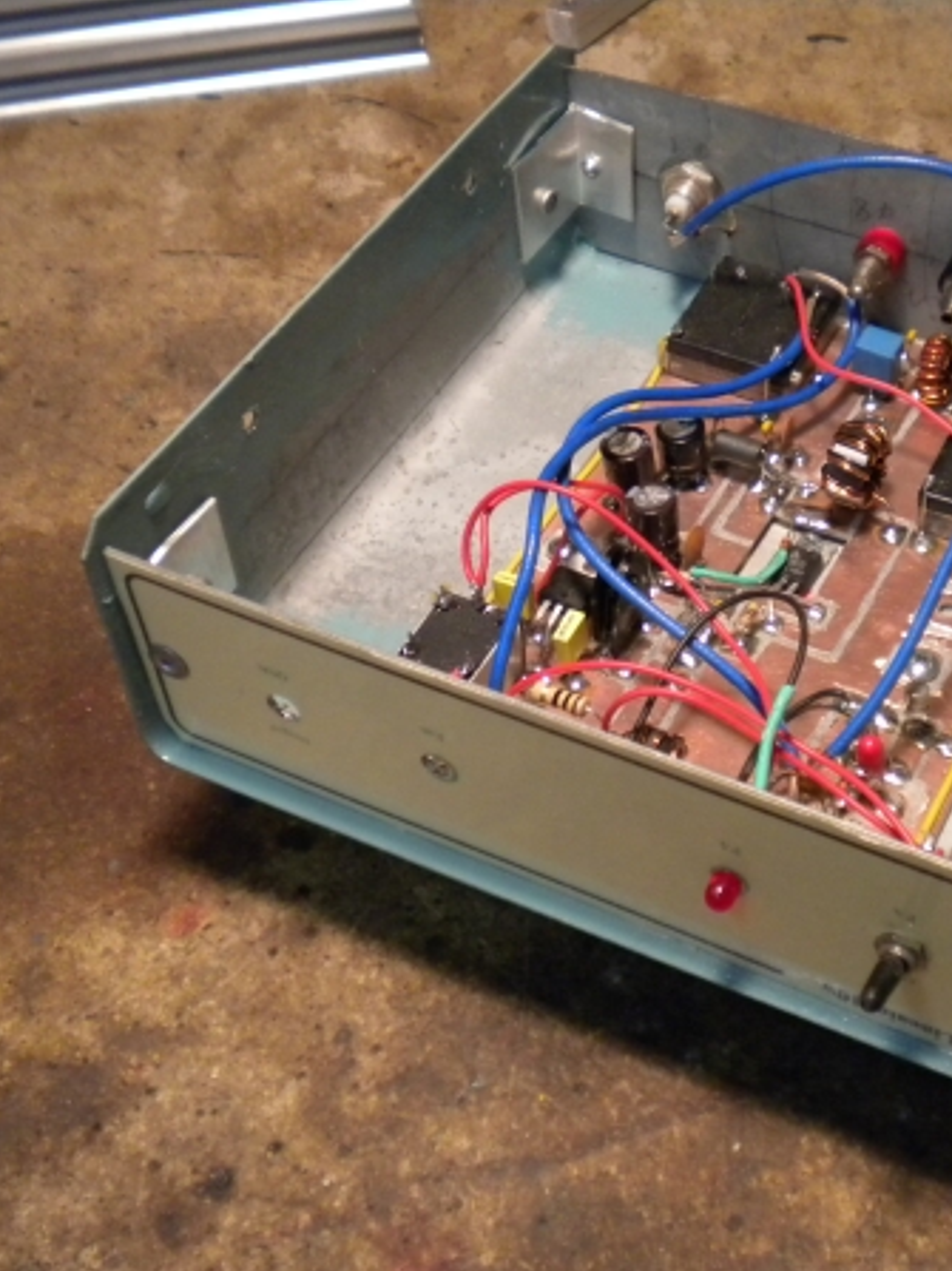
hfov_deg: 26.3
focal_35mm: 55
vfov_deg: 34.9
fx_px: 2018
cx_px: 699
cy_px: 637
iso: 400
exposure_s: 1/58.1
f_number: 3.5
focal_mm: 7.4
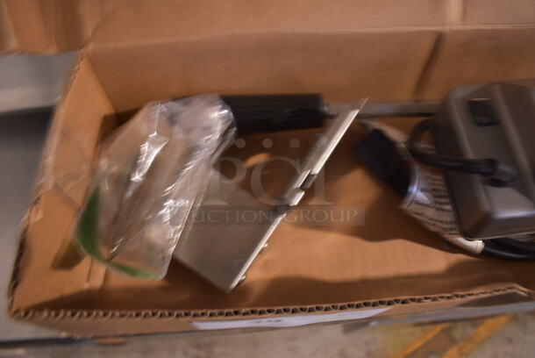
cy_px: 179
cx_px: 268
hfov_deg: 67.3
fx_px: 402
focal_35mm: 27
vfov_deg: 48.0
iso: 2000
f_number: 3.5
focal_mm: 18
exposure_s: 1/30
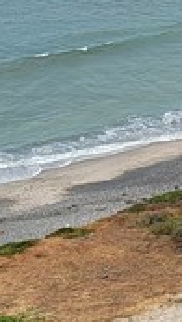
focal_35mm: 154
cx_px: 308
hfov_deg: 7.7
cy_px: -65
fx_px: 1320
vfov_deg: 13.6
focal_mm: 6.7
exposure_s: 1/1610
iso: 16
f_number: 1.8
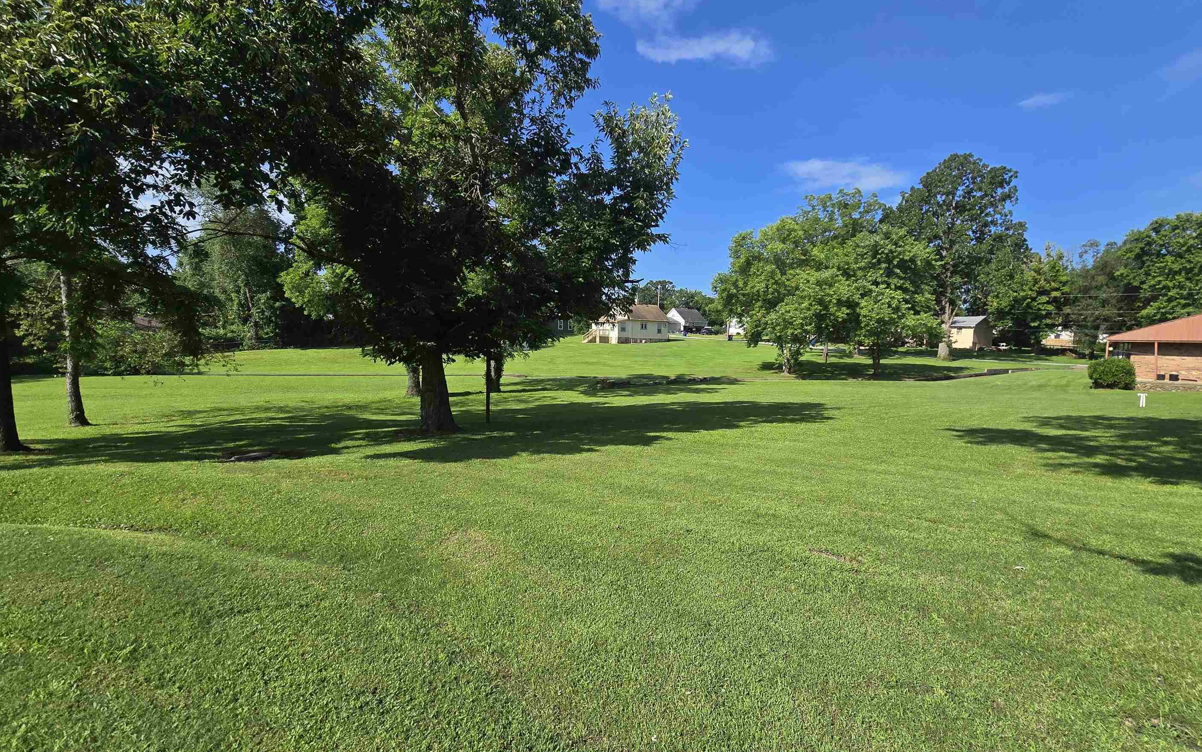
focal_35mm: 15
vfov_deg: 74.8
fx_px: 491
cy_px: 374
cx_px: 627
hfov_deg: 101.4
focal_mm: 2.2
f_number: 2.2
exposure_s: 1/1889
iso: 50
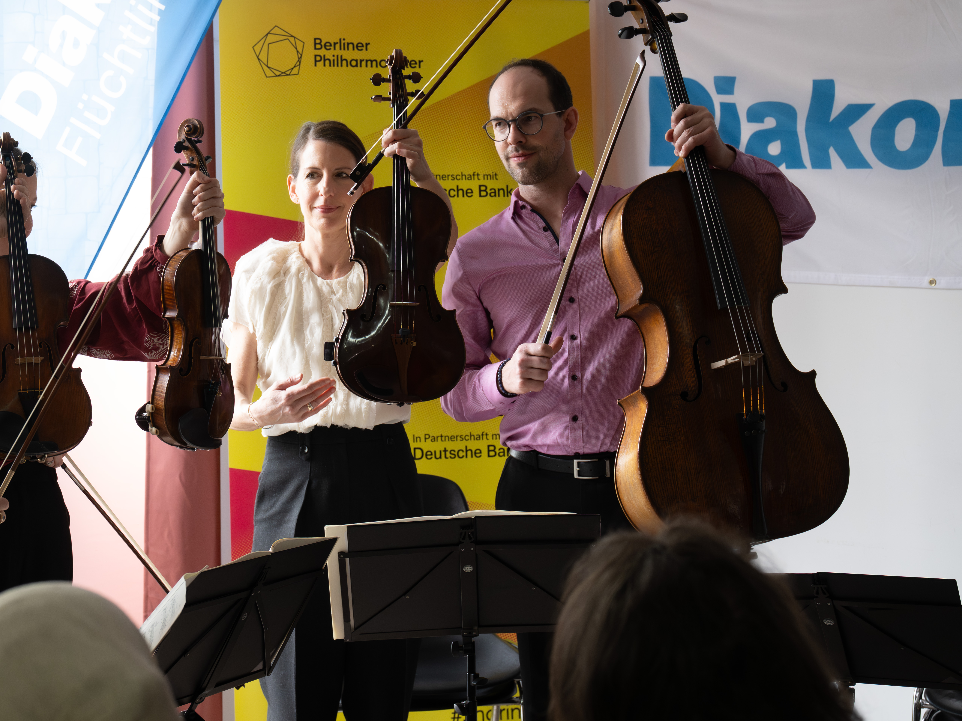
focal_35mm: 82
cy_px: 263
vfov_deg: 18.0
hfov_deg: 23.8
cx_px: 388
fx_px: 2279
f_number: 5
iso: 2000
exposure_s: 1/200
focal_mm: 53
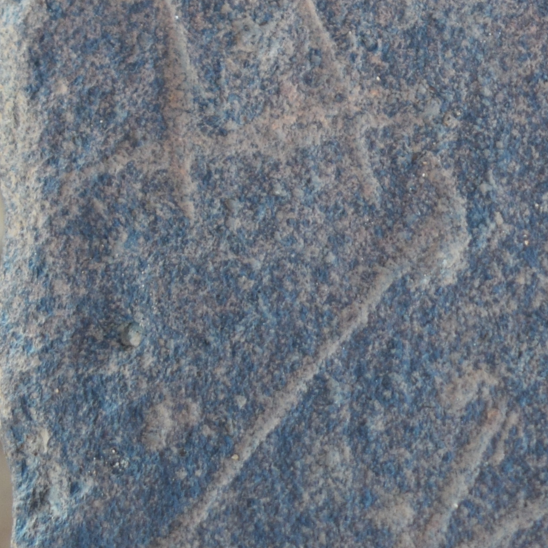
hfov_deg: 5.8
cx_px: 1257
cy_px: -285
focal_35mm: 294
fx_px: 5266
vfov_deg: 5.9
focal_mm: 48
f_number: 6.3
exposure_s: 1/125
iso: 400
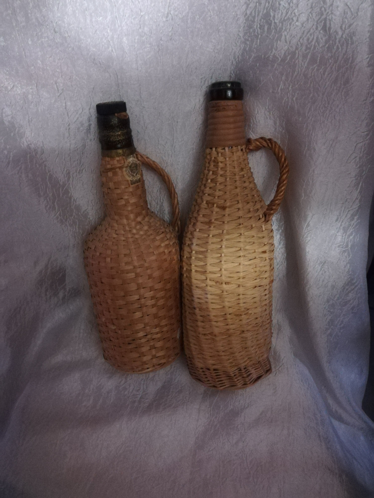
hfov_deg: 53.1
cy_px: 249
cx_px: 187
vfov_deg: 67.3
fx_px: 375
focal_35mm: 26
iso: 2000
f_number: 2.2
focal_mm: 3.83
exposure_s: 1/14.3
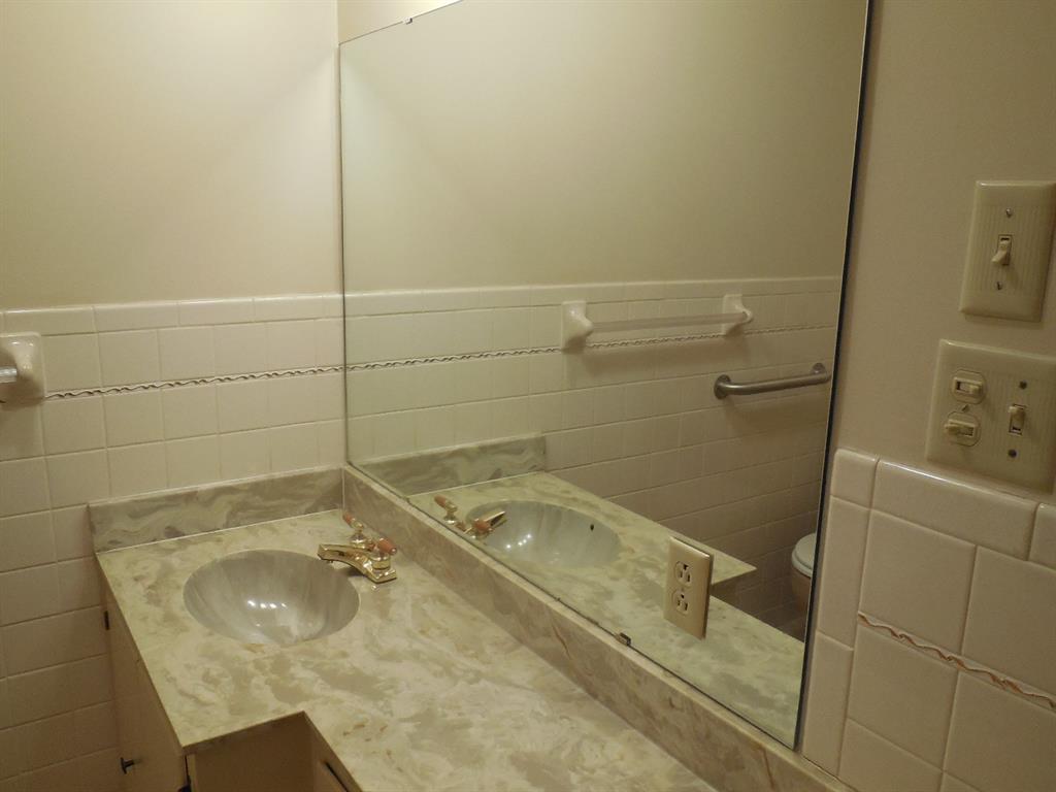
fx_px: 915
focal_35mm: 30
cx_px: 528
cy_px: 396
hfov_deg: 60.0
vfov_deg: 46.8
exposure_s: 1/30
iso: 360
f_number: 3.2
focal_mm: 5.3
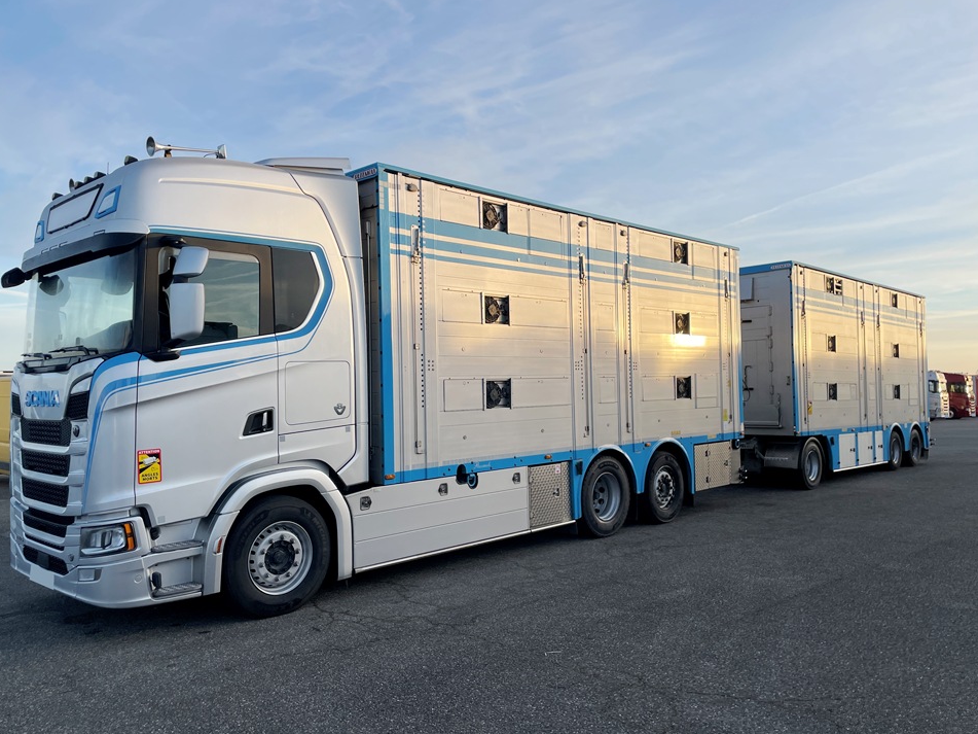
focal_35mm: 28
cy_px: 376
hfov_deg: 63.5
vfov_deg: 49.7
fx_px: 791
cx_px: 487
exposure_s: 1/917
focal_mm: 4.2
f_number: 1.6
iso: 32
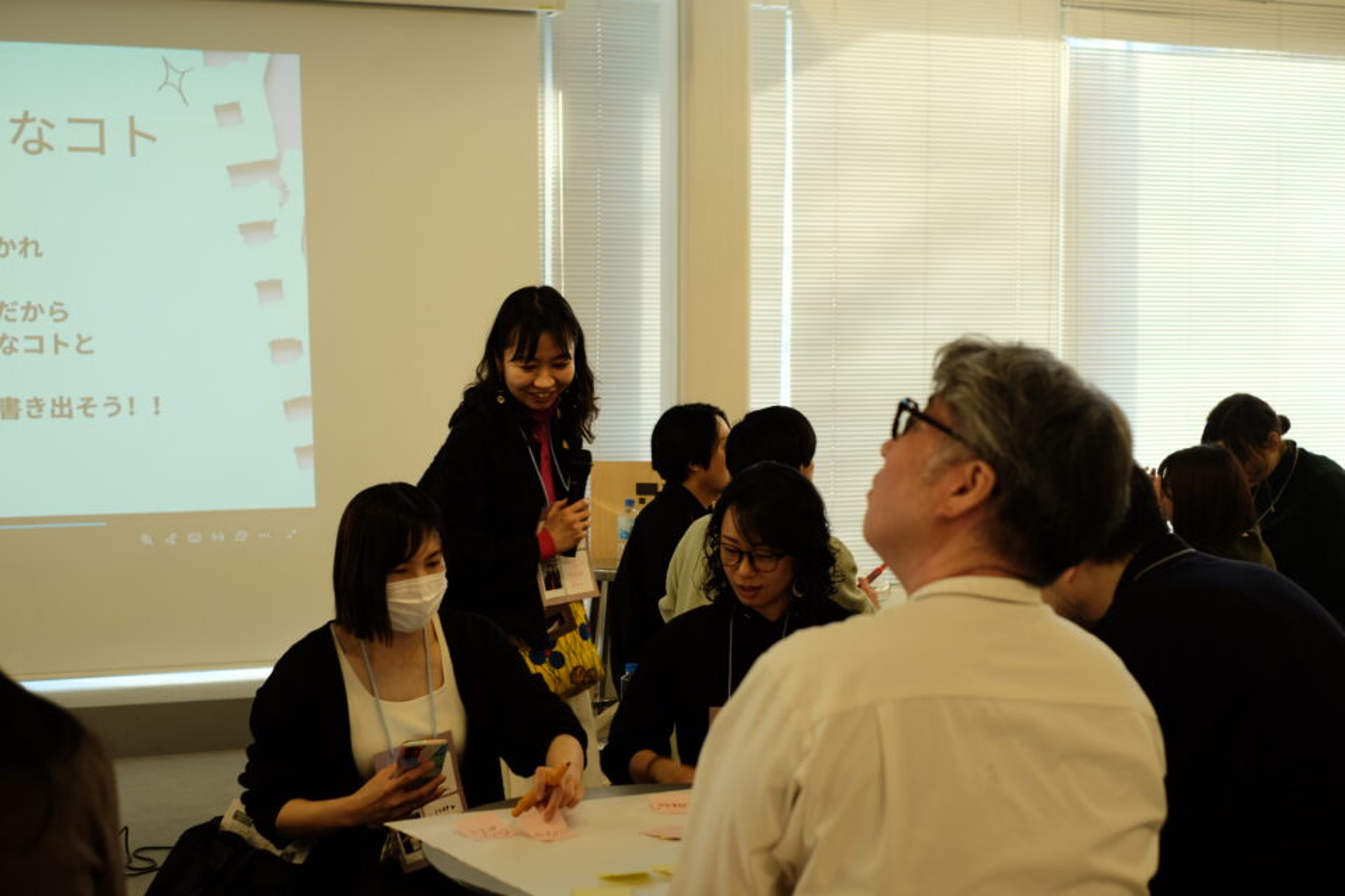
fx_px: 1980
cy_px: 448
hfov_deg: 37.5
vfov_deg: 25.5
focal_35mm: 53
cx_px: 672
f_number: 3.2
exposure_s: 1/60
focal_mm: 35
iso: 400
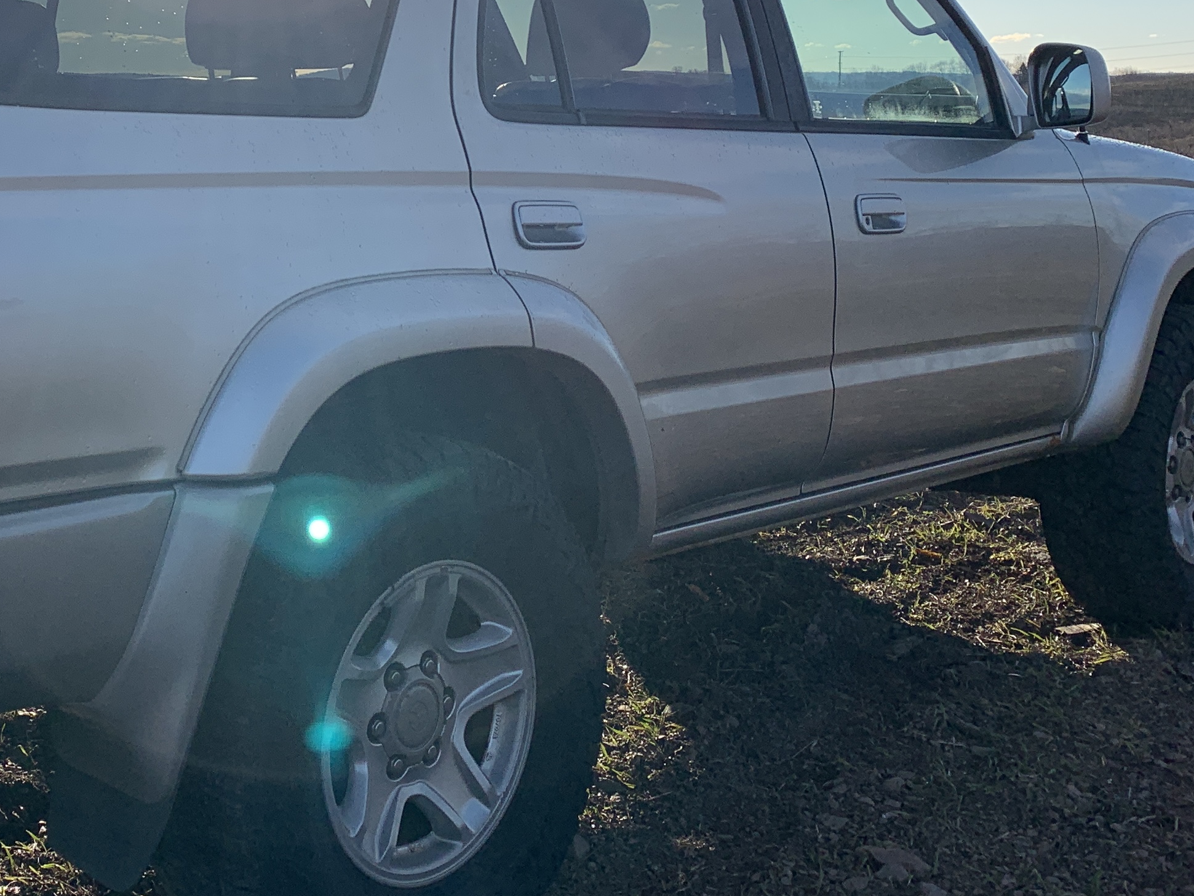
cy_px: 137
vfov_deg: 26.4
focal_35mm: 54
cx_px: 276
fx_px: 1863
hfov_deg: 34.7
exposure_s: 1/2994
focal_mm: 4.25
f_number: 1.8
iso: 25
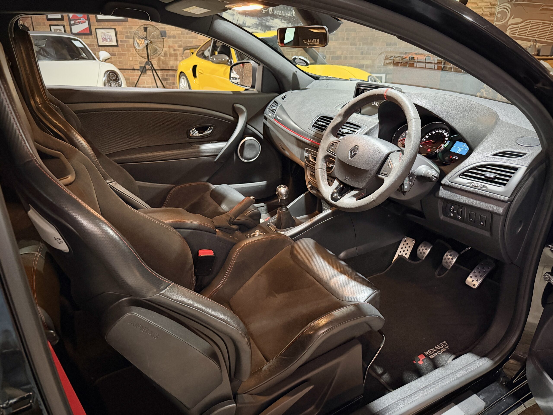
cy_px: 208
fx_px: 383
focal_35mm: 24
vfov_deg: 56.8
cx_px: 276
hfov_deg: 71.6
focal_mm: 6.76
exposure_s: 1/33
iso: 1000
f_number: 1.78
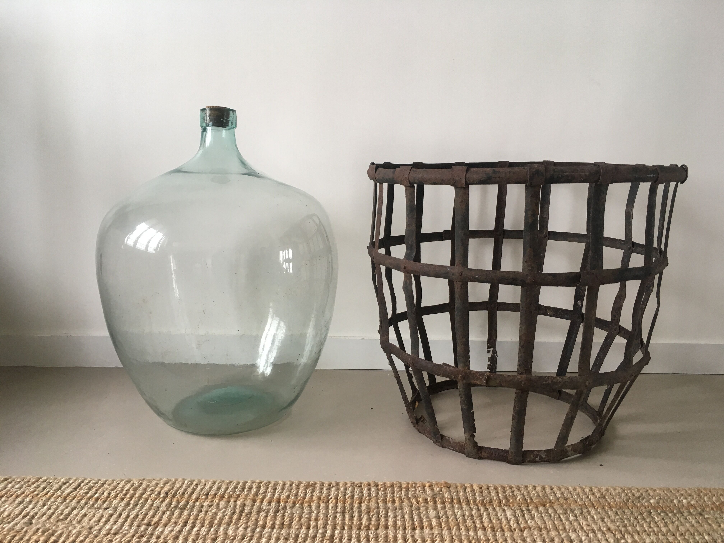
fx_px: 607
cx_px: 362
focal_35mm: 29
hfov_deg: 61.7
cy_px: 272
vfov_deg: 48.2
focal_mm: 4.15
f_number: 2.2
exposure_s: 1/33
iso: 40
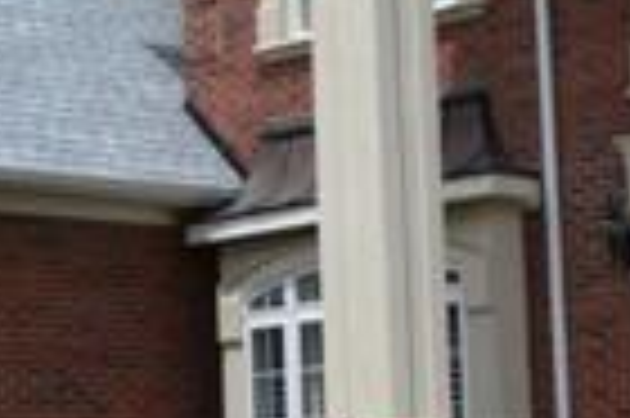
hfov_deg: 13.6
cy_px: 106
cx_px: 396
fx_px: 2639
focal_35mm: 151
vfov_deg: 9.1
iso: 100
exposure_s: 1/250
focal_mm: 22
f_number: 8
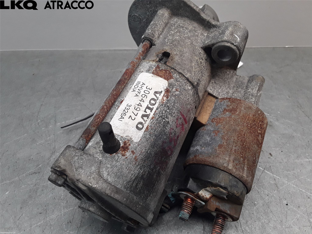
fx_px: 252
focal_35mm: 28
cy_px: 117
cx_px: 156
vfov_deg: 49.7
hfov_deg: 63.4
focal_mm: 2.91
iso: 50
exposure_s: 1/100
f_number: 1.9
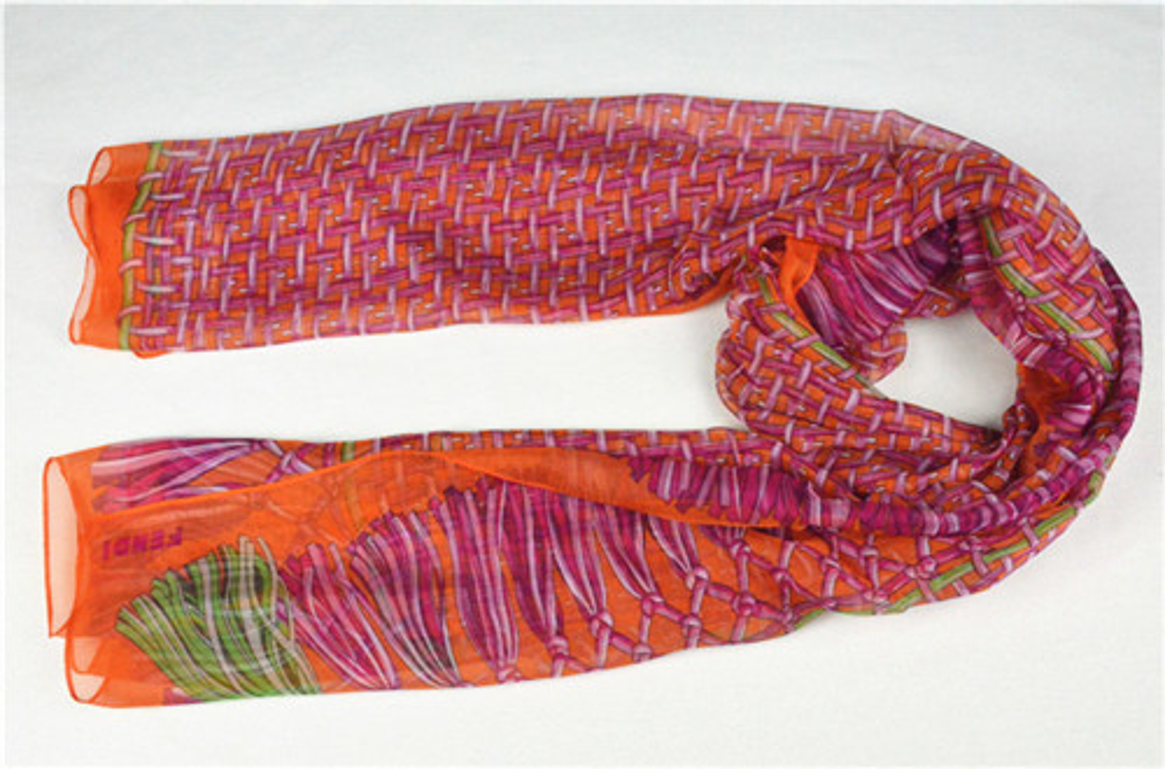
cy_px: 384
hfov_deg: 49.7
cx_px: 582
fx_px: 1258
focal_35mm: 39
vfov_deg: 34.0
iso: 6400
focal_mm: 26
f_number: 10
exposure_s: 1/400
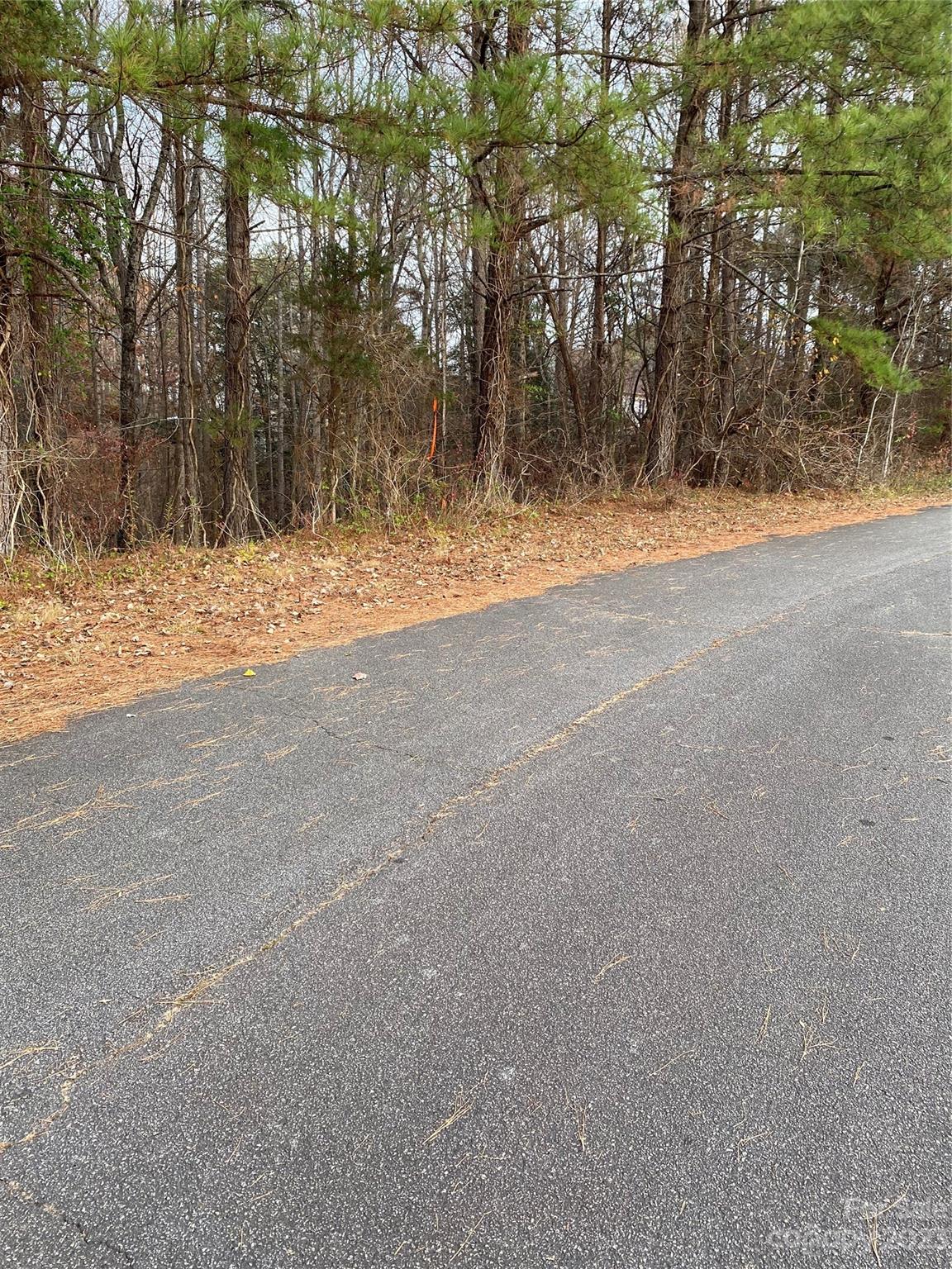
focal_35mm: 26
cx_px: 476
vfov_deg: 67.3
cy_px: 634
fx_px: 953
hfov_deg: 53.1
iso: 64
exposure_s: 1/121
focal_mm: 4.25
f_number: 1.8
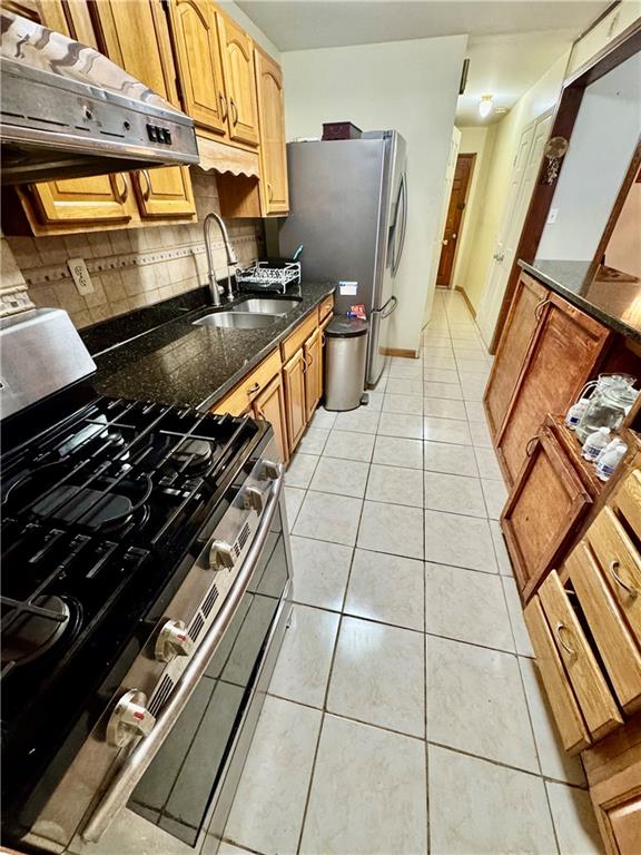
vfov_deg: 102.1
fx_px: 346
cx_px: 320
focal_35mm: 14
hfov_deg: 85.7
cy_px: 428
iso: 400
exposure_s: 1/60
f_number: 2.2
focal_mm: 2.22
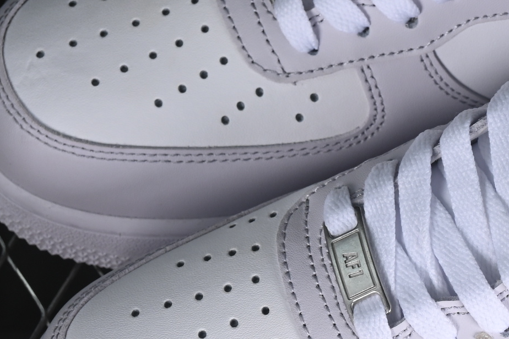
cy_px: 127
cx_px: 561
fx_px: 3195
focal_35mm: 226
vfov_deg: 6.1
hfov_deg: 9.0
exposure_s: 1/60
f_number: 8
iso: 160
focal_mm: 50
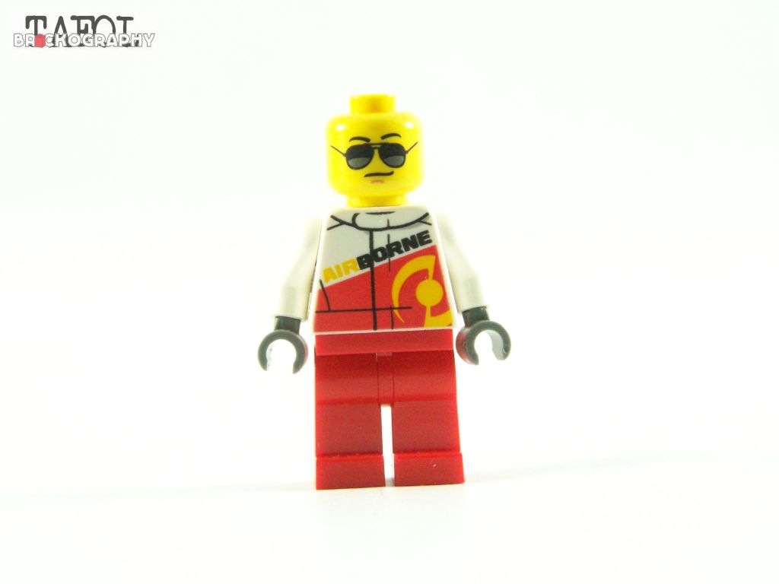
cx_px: 390
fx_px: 2633
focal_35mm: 117
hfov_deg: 16.8
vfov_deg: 12.7
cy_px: 292
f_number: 3.6
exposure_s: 1/60
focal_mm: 19.4
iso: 400
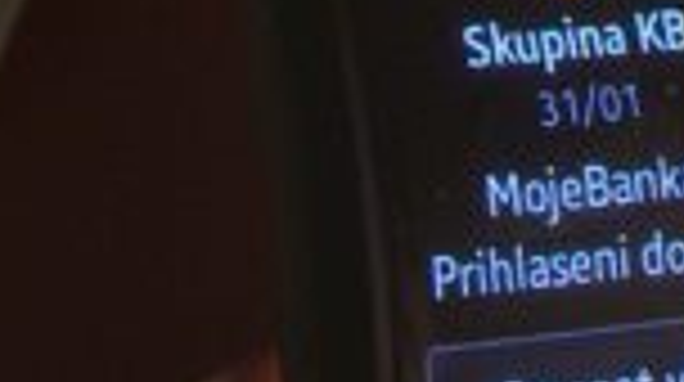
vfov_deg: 7.6
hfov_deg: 13.3
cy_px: 166
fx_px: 2862
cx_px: -130
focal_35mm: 158
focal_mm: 4.15
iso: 50
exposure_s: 1/50
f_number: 2.2
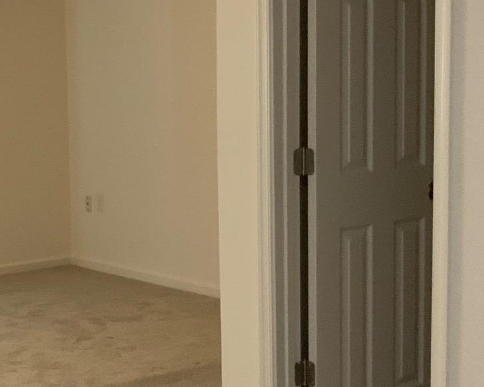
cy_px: 230
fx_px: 1146
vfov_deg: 19.2
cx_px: -113
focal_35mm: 80
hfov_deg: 21.9
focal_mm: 3
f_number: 1.8
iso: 160
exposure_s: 1/60
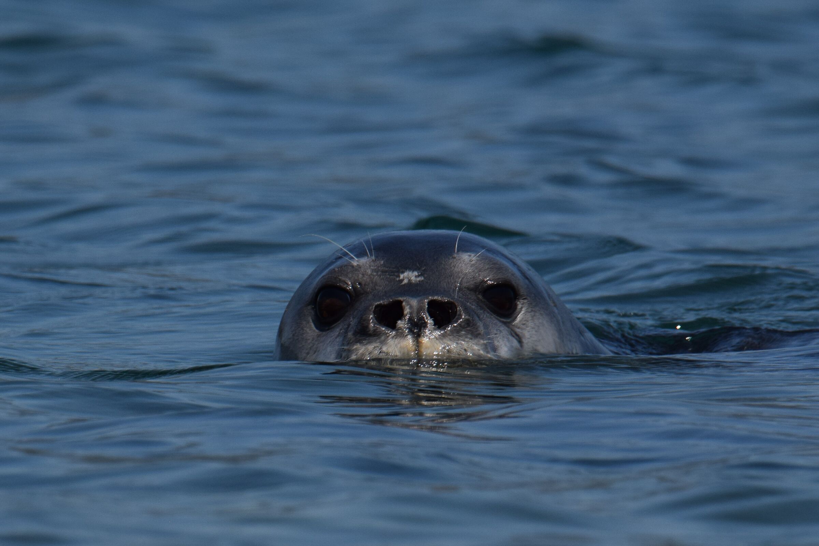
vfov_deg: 1.5
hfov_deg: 2.3
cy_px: 273
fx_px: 20473
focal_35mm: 900
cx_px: 410
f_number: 8
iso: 400
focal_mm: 600
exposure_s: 1/2000
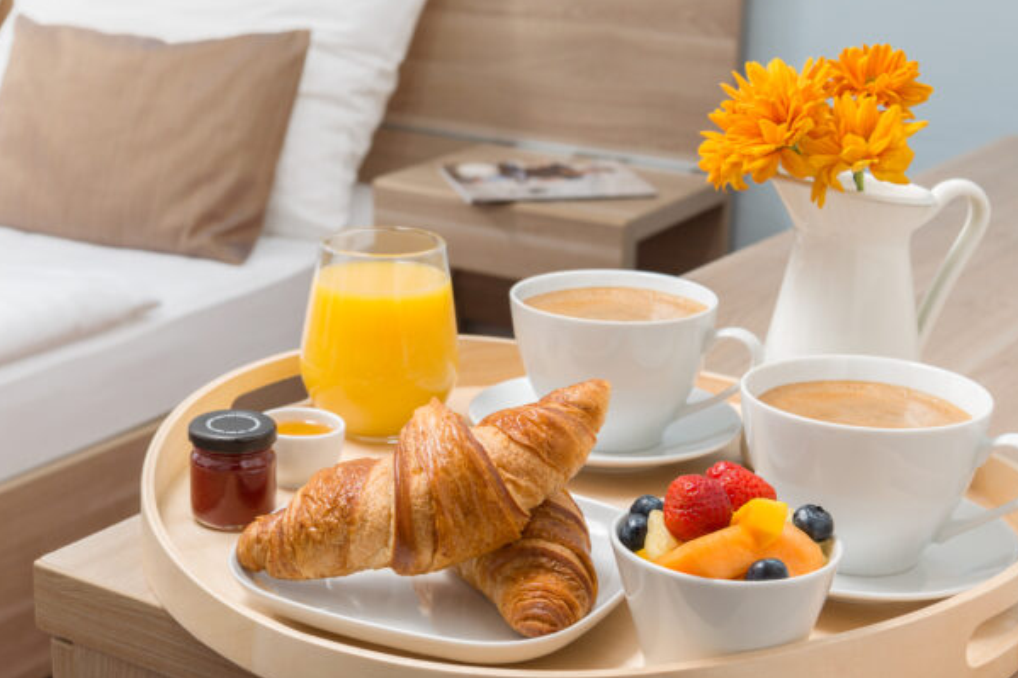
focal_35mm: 65
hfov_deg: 30.6
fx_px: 1837
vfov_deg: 20.9
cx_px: 306
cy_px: 246
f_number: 7.1
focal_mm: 38
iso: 160
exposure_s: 1/50
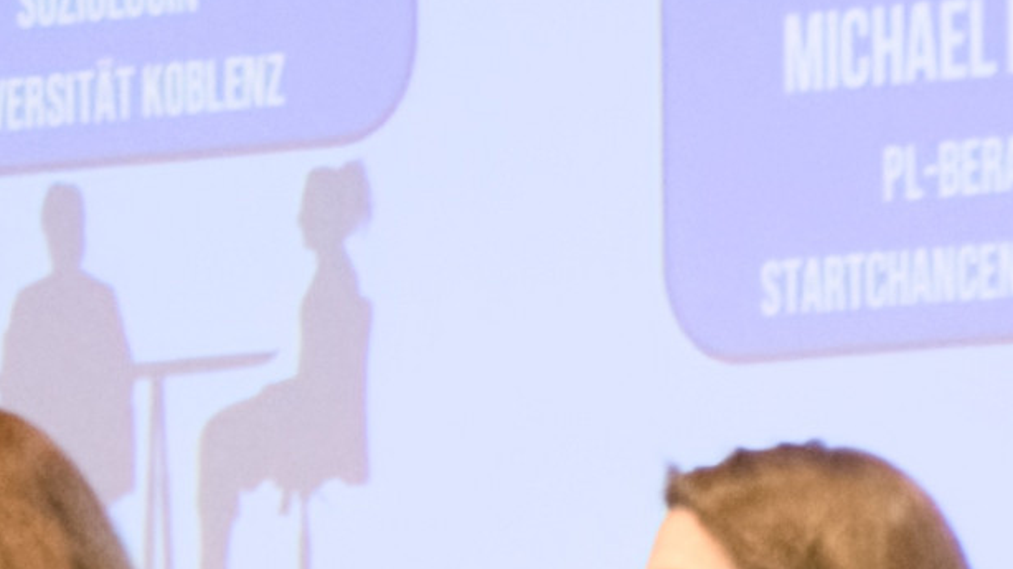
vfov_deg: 1.5
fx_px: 21107
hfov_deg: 2.7
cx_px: -1968
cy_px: 1152
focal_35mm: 786
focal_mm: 80
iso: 6400
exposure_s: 1/200
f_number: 4.5
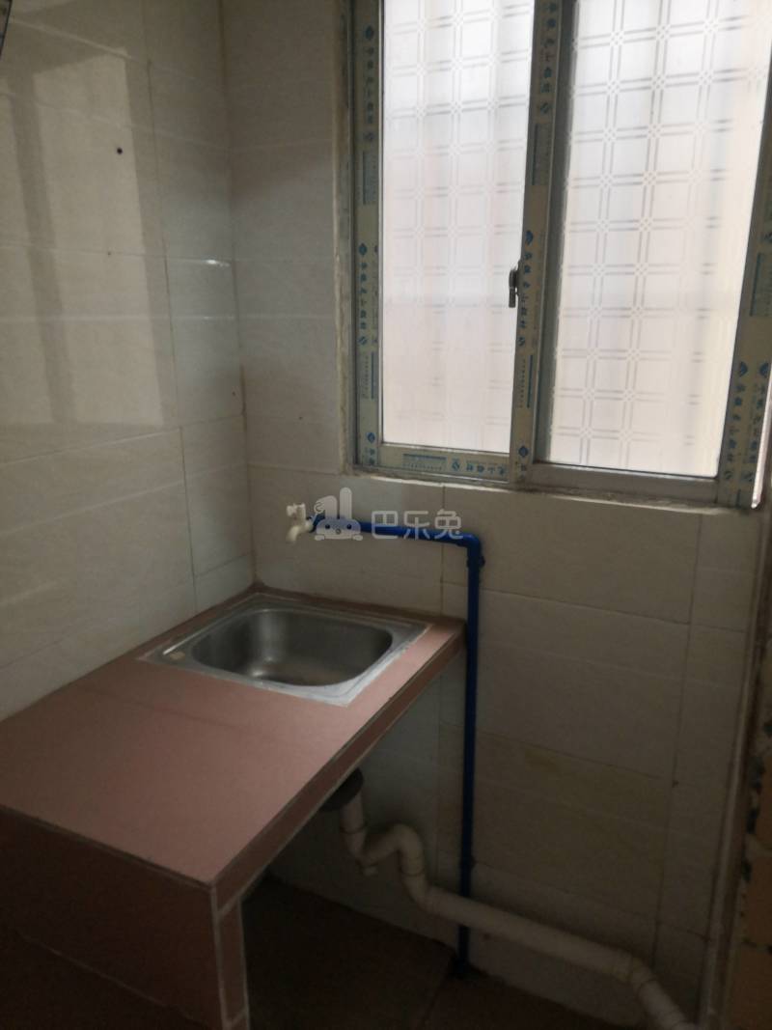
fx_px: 803
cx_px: 386
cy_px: 515
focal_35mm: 27
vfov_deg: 65.3
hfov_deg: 51.3
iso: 320
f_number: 2.2
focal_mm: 3.81
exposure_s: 1/25
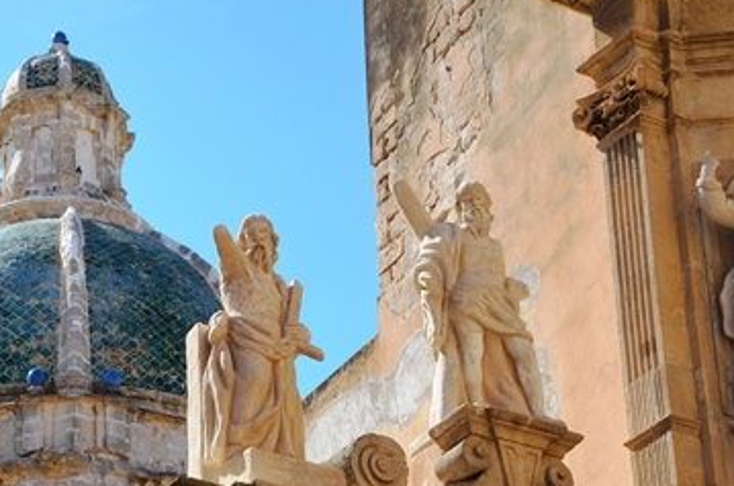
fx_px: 3155
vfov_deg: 8.8
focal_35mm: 155
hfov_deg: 13.2
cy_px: 372
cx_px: 213
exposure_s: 1/800
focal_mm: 58
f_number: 7.1
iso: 200
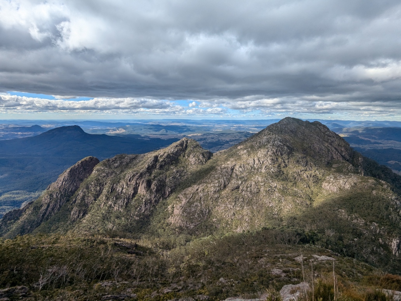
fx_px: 185
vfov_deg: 78.1
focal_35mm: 16
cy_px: 150
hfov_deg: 94.5
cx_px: 200
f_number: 2.2
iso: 43
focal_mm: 2.35
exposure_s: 1/1789
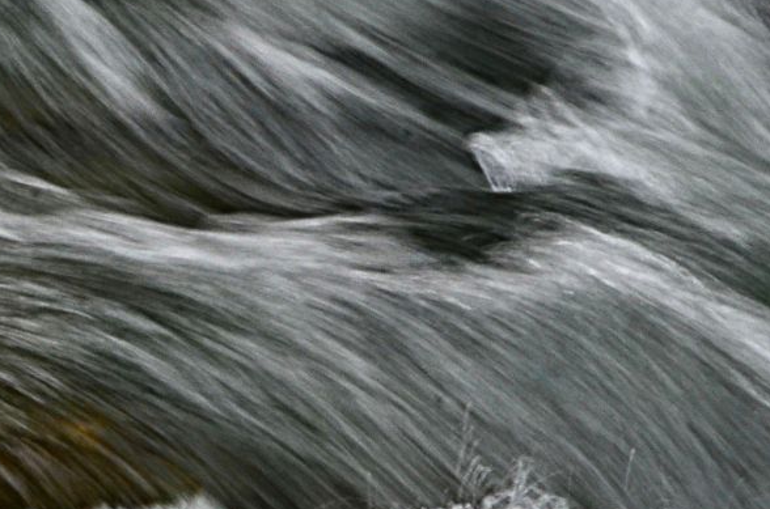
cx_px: -210
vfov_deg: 3.7
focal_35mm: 366
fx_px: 7809
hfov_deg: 5.6
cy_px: 430
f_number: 32
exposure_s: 1/8
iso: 160
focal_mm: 70
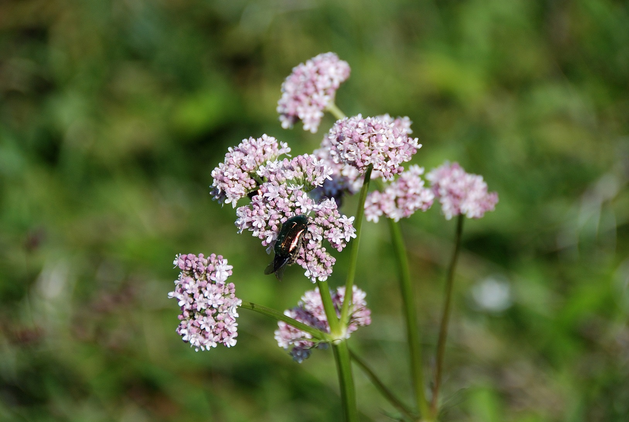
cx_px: 314
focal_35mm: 300
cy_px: 211
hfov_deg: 6.9
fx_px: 5249
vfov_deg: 4.6
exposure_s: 1/1000
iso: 200
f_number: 5.6
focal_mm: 200
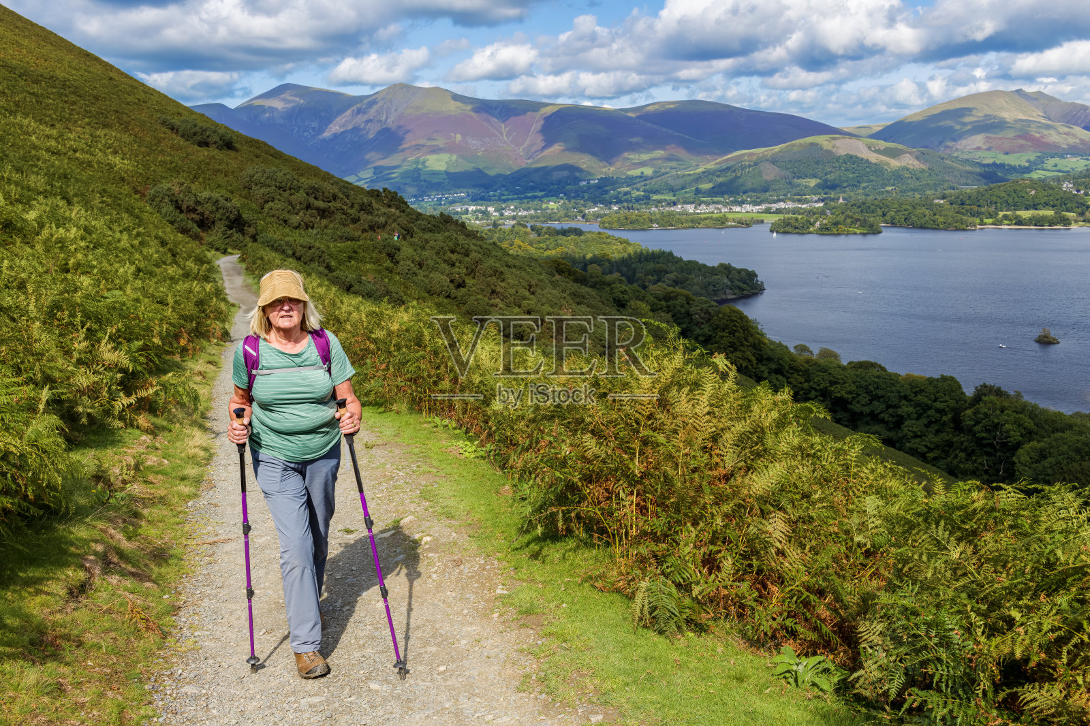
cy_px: 363
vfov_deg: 37.8
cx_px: 545
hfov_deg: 54.4
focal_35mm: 35
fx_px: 1059
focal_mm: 35
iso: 400
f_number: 14
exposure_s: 1/80
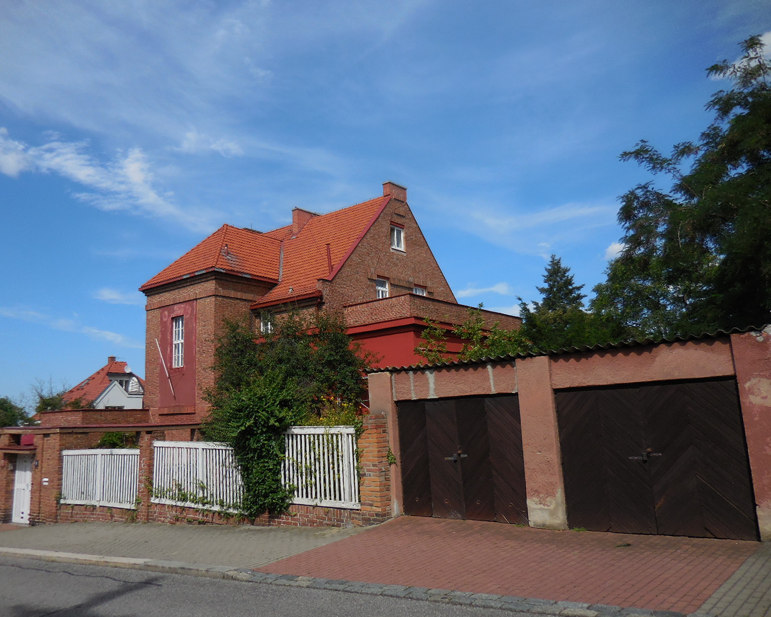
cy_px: 301
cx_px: 351
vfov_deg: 53.2
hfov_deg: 64.0
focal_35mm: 27
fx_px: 616
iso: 125
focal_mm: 4.5
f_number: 3.3
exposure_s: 1/2000
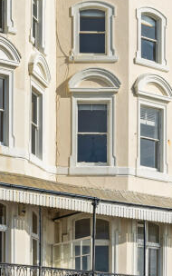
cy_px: 166
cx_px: 126
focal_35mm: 120
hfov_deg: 10.9
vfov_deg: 17.4
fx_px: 900
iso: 500
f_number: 7.1
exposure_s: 1/2500
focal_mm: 35
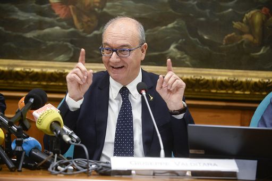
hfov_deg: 17.7
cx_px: 136
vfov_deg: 11.8
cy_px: 90
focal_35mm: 116
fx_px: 875
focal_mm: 116
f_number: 3.5
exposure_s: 1/160
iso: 2500
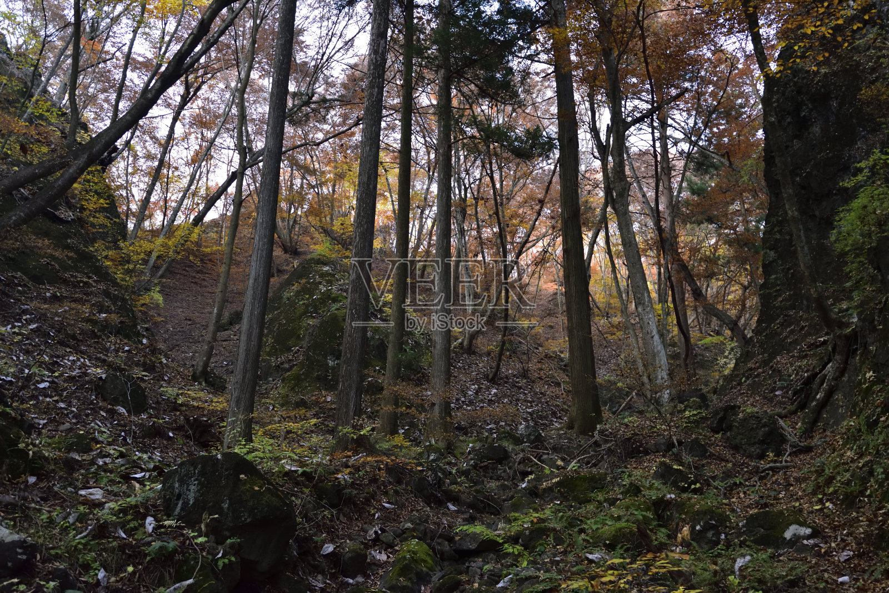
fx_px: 766
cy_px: 296
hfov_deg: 60.3
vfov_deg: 42.4
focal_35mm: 31
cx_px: 444
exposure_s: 1/100
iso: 4000
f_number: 4.5
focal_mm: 31
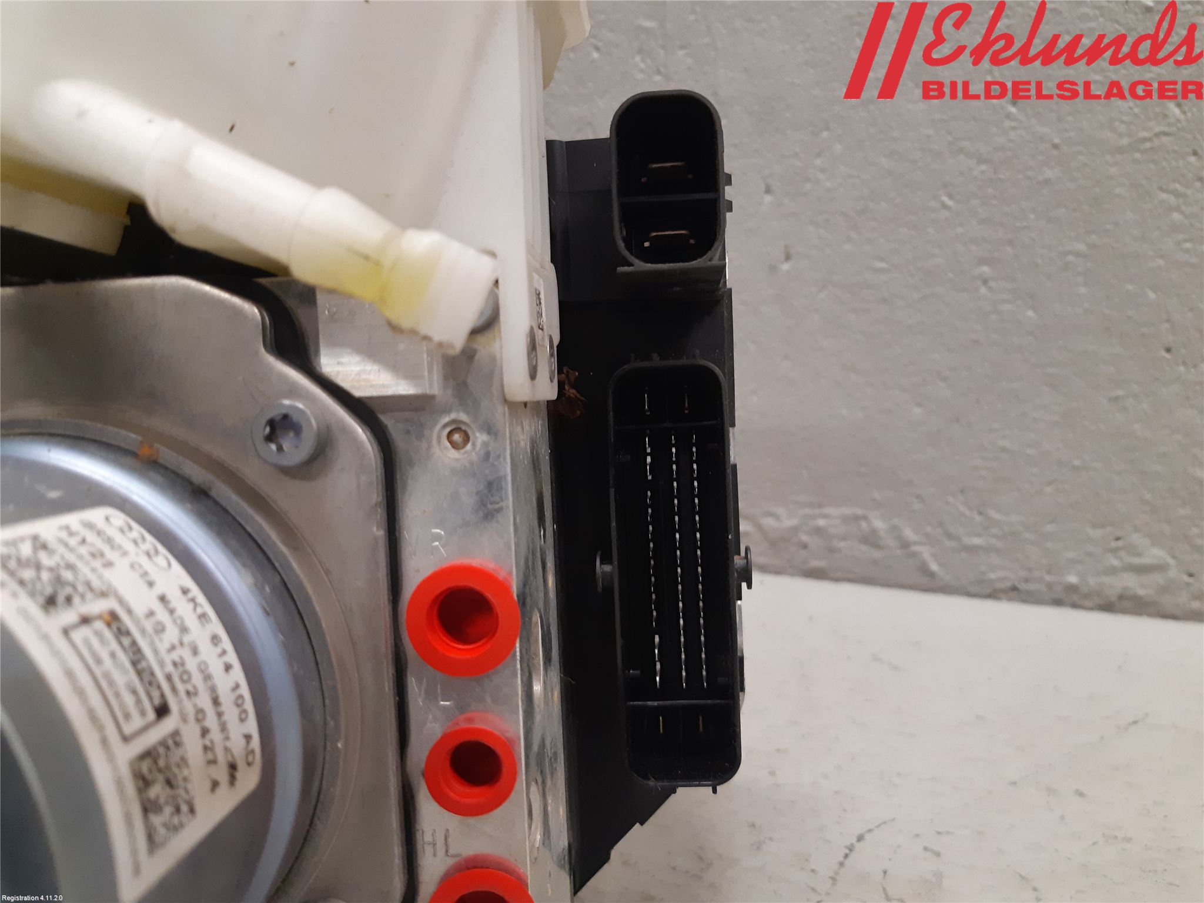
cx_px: 602
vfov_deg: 53.1
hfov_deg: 67.3
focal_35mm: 26
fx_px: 904
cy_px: 452
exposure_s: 1/50
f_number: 1.7
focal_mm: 3.93
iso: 200
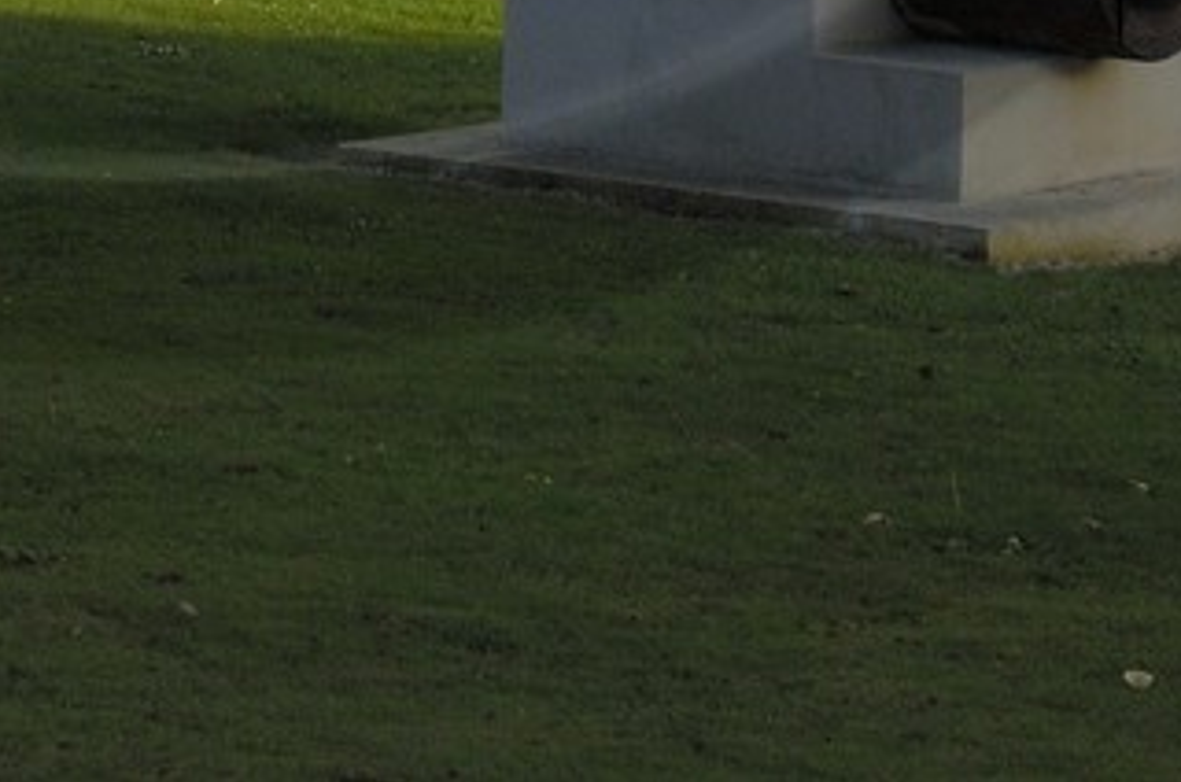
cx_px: 140
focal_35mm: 240
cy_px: -1169
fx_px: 7858
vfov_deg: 5.5
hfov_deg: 8.6
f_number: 9
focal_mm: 32
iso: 100
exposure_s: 1/160
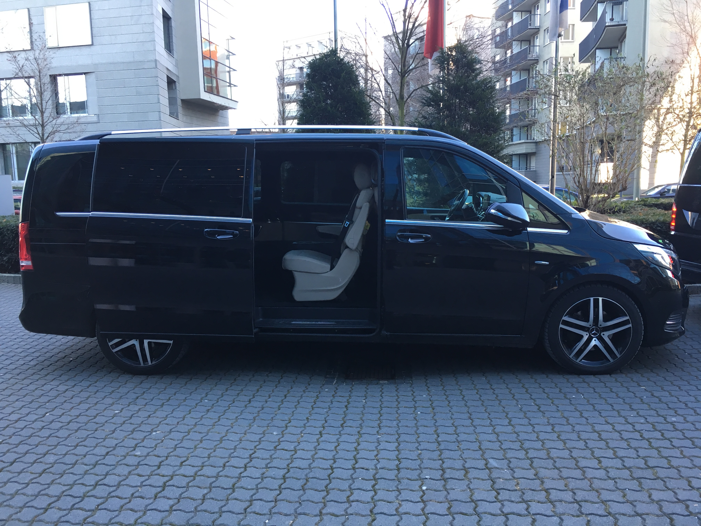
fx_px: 587
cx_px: 350
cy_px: 263
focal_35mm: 29
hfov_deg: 61.7
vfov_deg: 48.2
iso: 25
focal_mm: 4.15
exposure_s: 1/33
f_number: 2.2
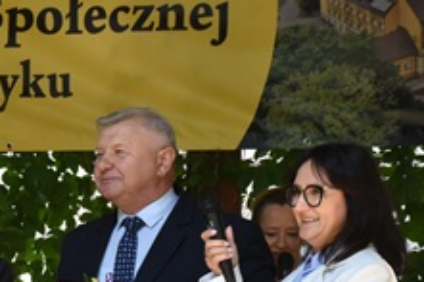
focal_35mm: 204
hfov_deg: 10.0
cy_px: 286
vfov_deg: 6.7
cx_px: -52
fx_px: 2401
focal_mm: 50
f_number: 7.1
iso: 800
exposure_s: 1/200
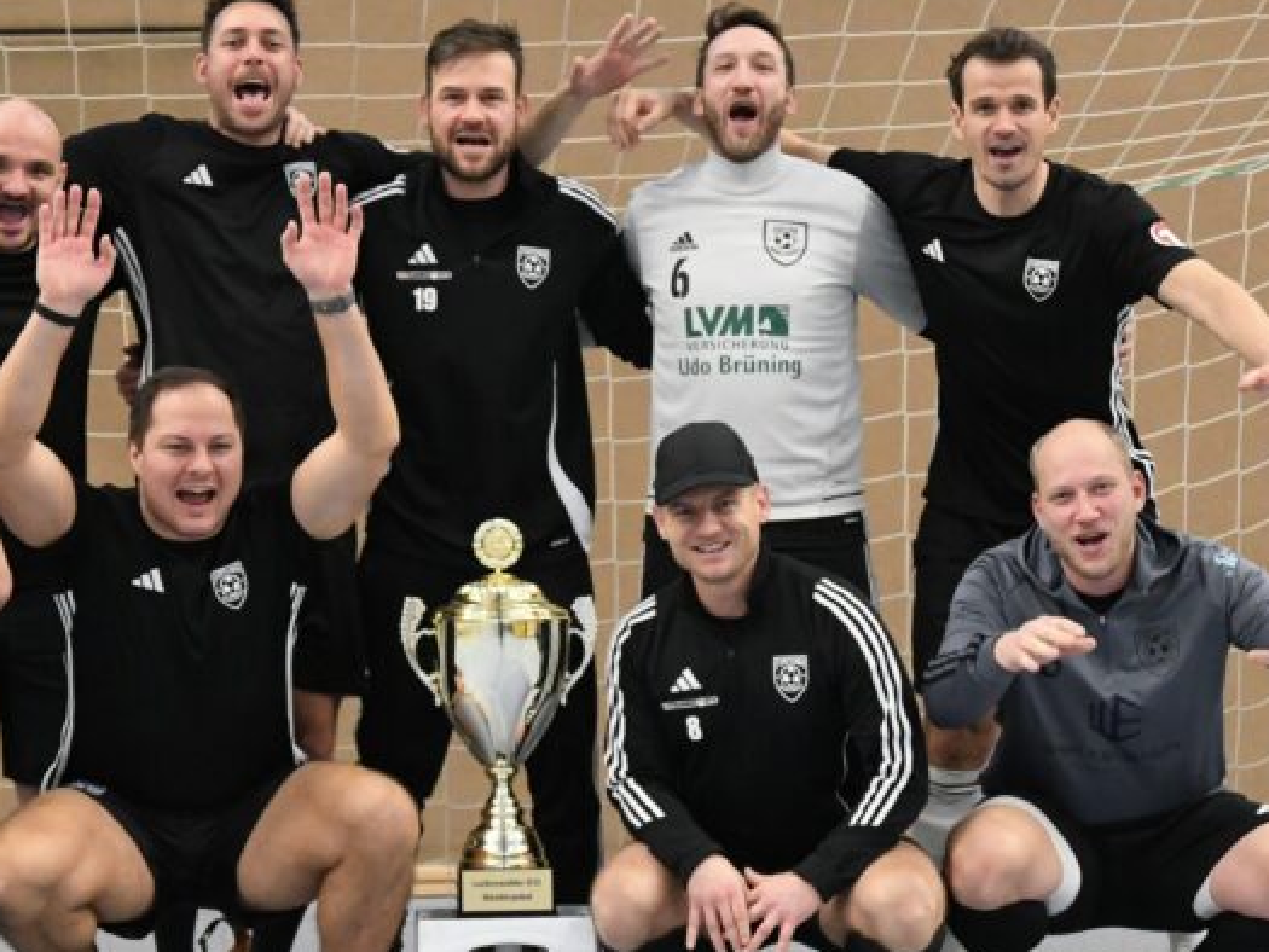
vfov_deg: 19.6
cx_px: 503
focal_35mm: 75
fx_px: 2750
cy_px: 552
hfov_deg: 25.9
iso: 8000
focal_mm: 40
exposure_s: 1/640
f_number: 2.8
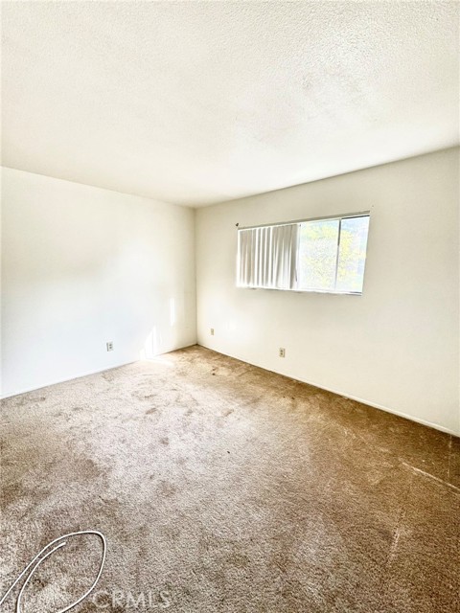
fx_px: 248
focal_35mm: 14
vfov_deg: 102.1
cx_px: 230
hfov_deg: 85.7
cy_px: 306
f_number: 2.2
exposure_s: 1/99
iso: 100
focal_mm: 2.22
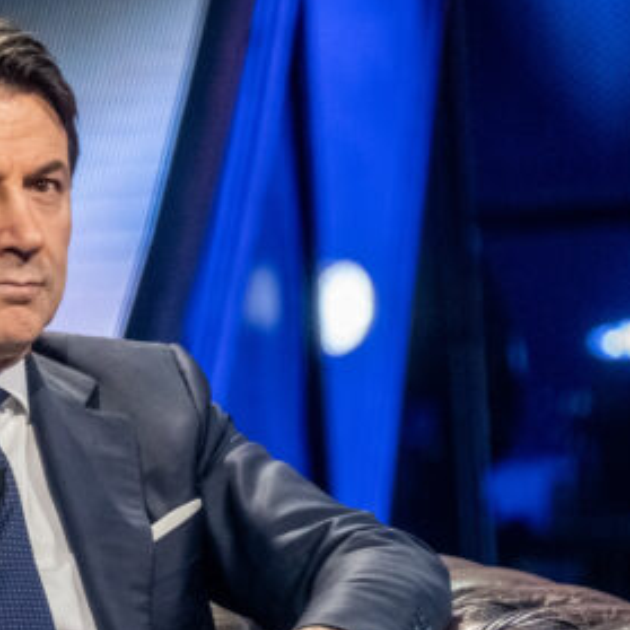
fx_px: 13240
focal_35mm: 643
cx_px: -14
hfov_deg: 2.7
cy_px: 427
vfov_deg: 2.7
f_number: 5
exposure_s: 1/125
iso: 8000
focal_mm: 234.8
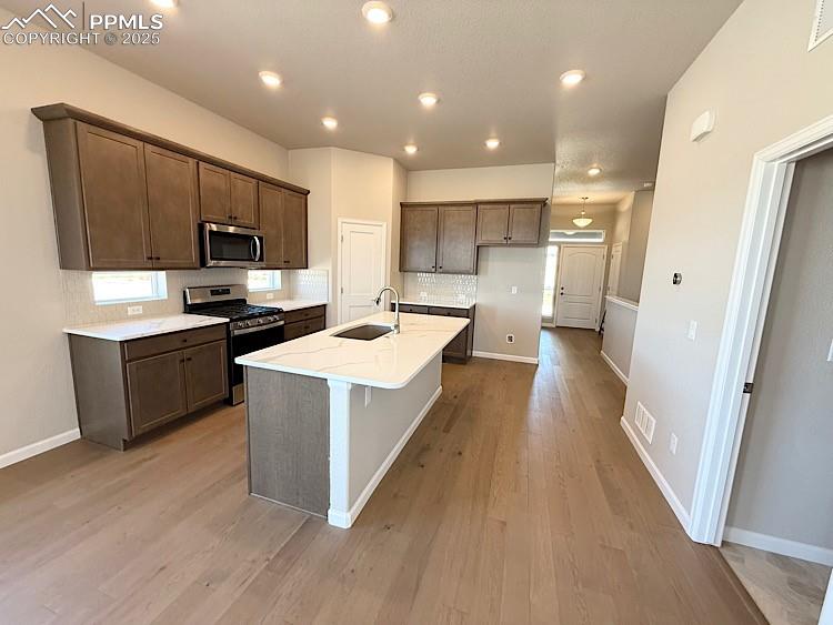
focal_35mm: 14
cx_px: 416
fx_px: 337
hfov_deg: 102.0
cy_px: 312
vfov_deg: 85.7
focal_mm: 2.22
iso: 160
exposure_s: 1/120
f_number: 2.2
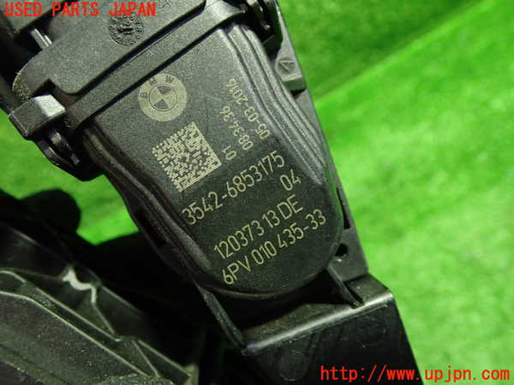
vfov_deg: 46.8
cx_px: 257
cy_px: 192
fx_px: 445
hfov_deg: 60.0
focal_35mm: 30
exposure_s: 1/30
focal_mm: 5.4
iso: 640
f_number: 2.3
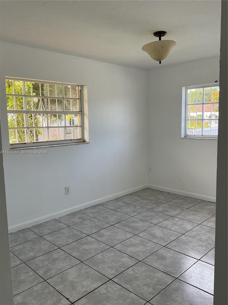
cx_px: 114
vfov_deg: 61.7
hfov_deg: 48.2
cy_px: 152
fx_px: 255
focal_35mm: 29
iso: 25
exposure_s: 1/120
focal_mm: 3
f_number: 1.8
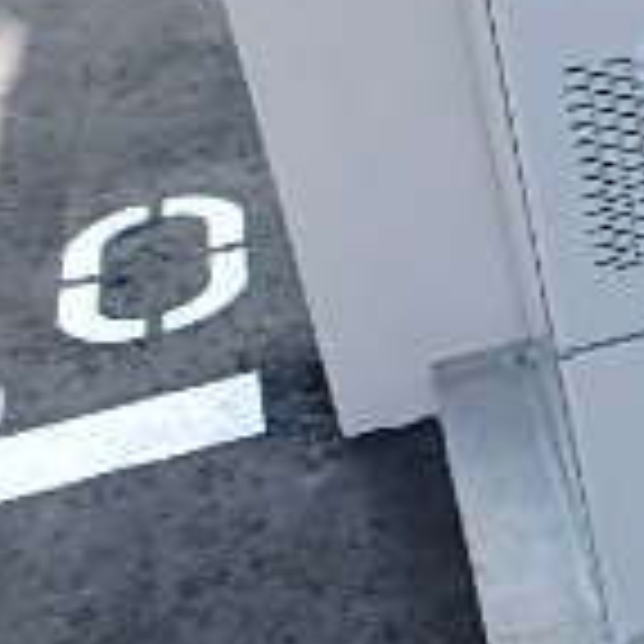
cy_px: 81
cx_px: 1207
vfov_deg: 20.5
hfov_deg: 16.8
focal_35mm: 83
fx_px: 1747
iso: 125
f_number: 3.5
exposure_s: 1/320
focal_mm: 3.7
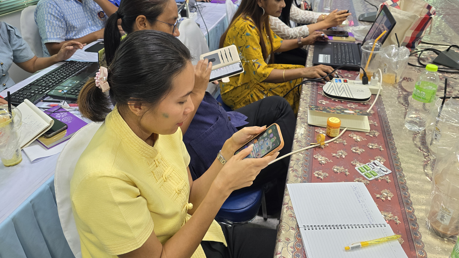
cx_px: 218
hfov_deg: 69.8
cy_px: 80
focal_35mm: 27
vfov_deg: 42.1
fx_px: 329
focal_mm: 6.3
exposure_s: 1/100
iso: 200
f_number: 1.7
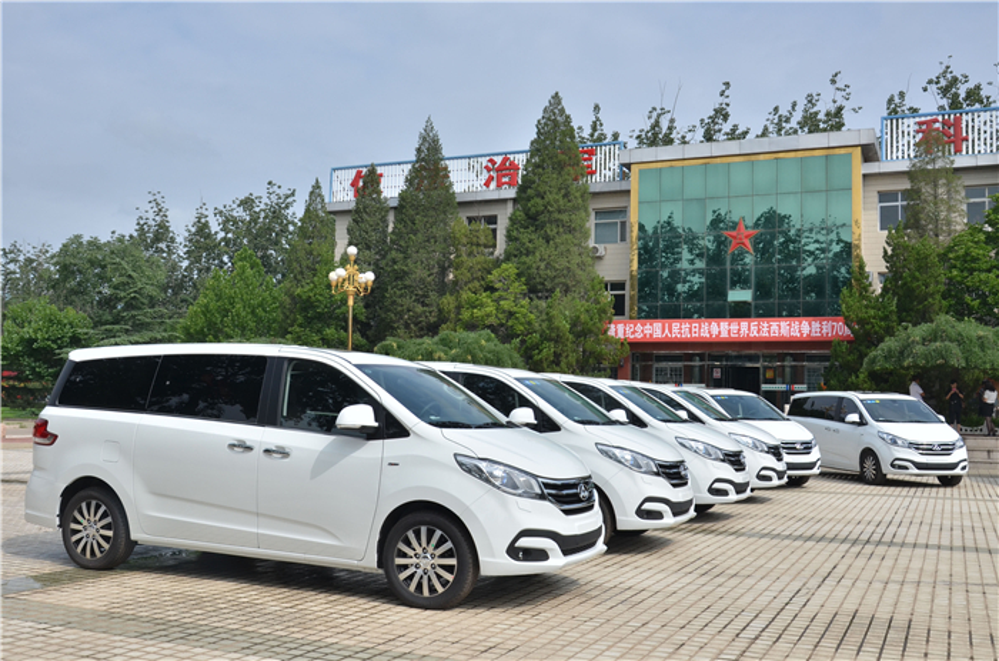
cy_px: 330
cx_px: 500
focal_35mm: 36
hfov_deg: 53.2
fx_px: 997
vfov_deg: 36.7
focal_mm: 24
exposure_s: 1/640
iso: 200
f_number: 11
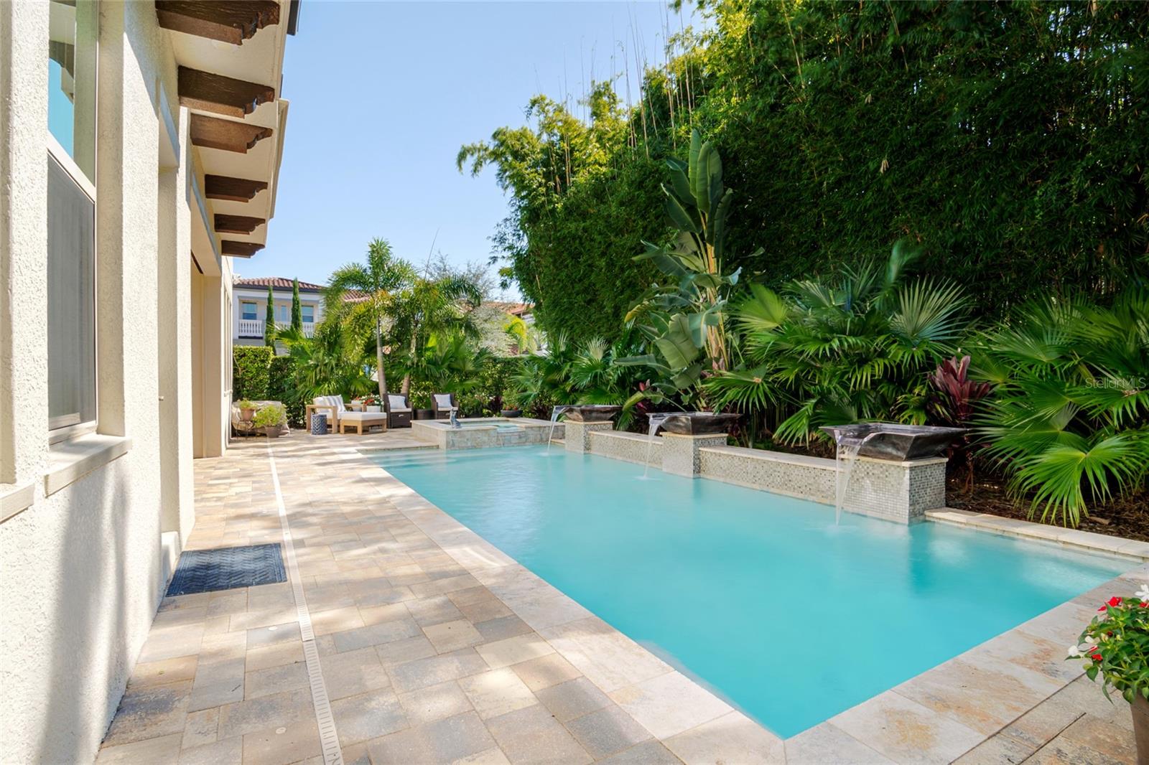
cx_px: 574
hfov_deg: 95.0
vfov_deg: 72.0
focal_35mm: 16
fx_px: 526
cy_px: 382
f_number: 11
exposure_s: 1/5
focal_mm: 11
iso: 100
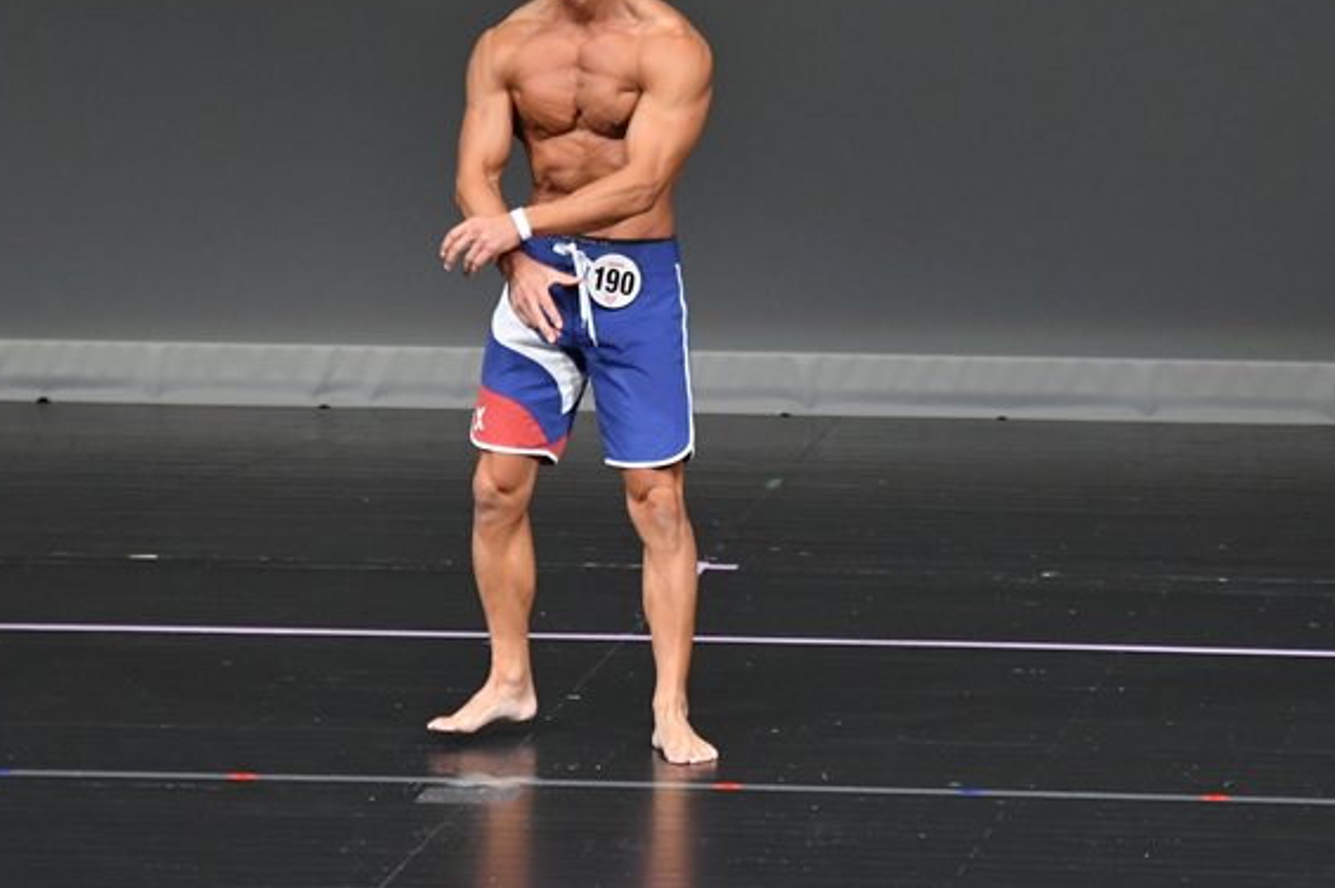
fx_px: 16010
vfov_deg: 3.2
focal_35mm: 432
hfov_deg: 4.8
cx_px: 736
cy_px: 314
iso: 4000
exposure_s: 1/400
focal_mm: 210
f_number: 5.6
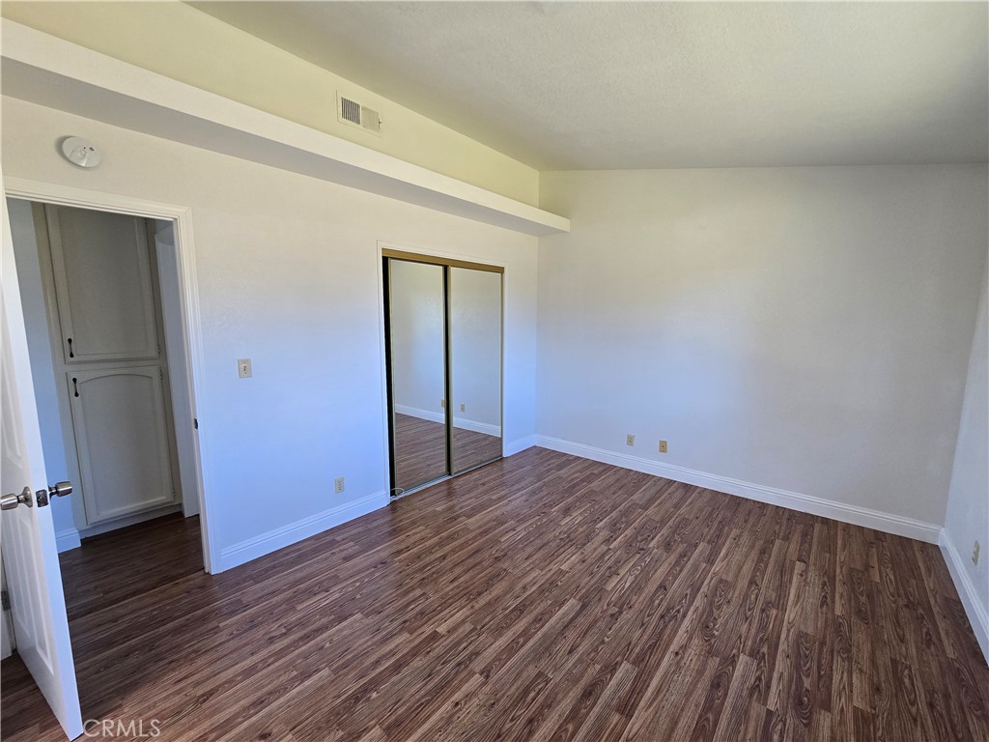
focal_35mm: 13
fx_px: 371
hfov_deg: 106.2
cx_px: 494
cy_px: 371
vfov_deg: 89.9
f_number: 2.2
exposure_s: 1/60
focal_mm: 2.2
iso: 100
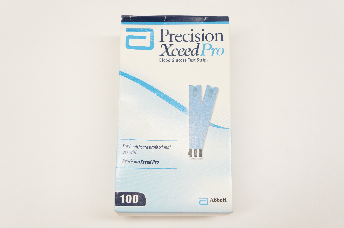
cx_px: 172
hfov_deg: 42.4
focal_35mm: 46
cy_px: 114
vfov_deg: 28.9
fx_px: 444
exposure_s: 1/60
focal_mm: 31
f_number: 6.3
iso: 400
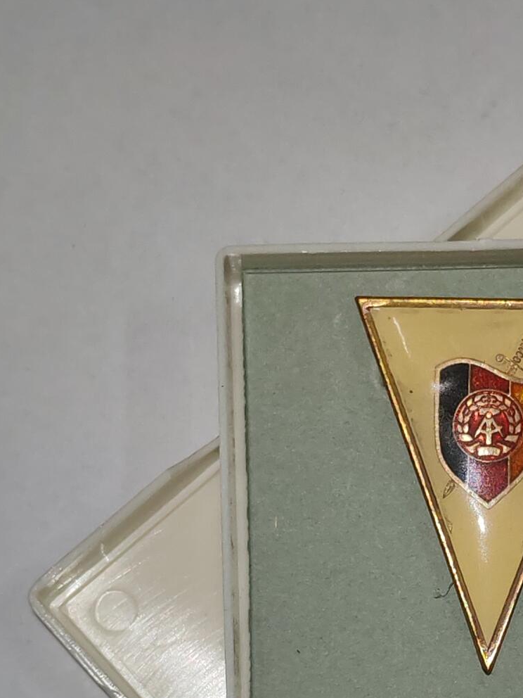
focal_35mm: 98
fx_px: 1974
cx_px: 460
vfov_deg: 19.8
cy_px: 564
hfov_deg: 14.9
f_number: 1.95
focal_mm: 5.52
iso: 200
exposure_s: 1/100
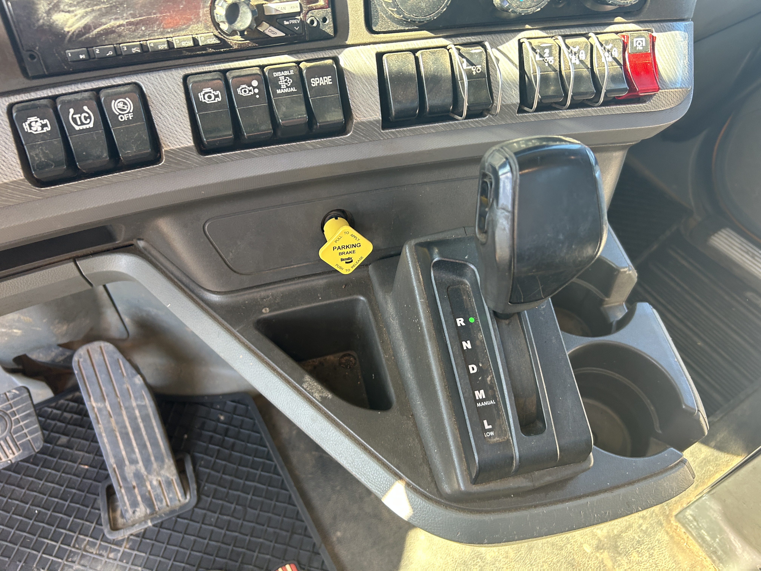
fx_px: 572
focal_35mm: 26
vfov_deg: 53.1
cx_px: 380
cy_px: 286
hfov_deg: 67.3
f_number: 1.5
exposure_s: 1/121
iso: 125
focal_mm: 5.7
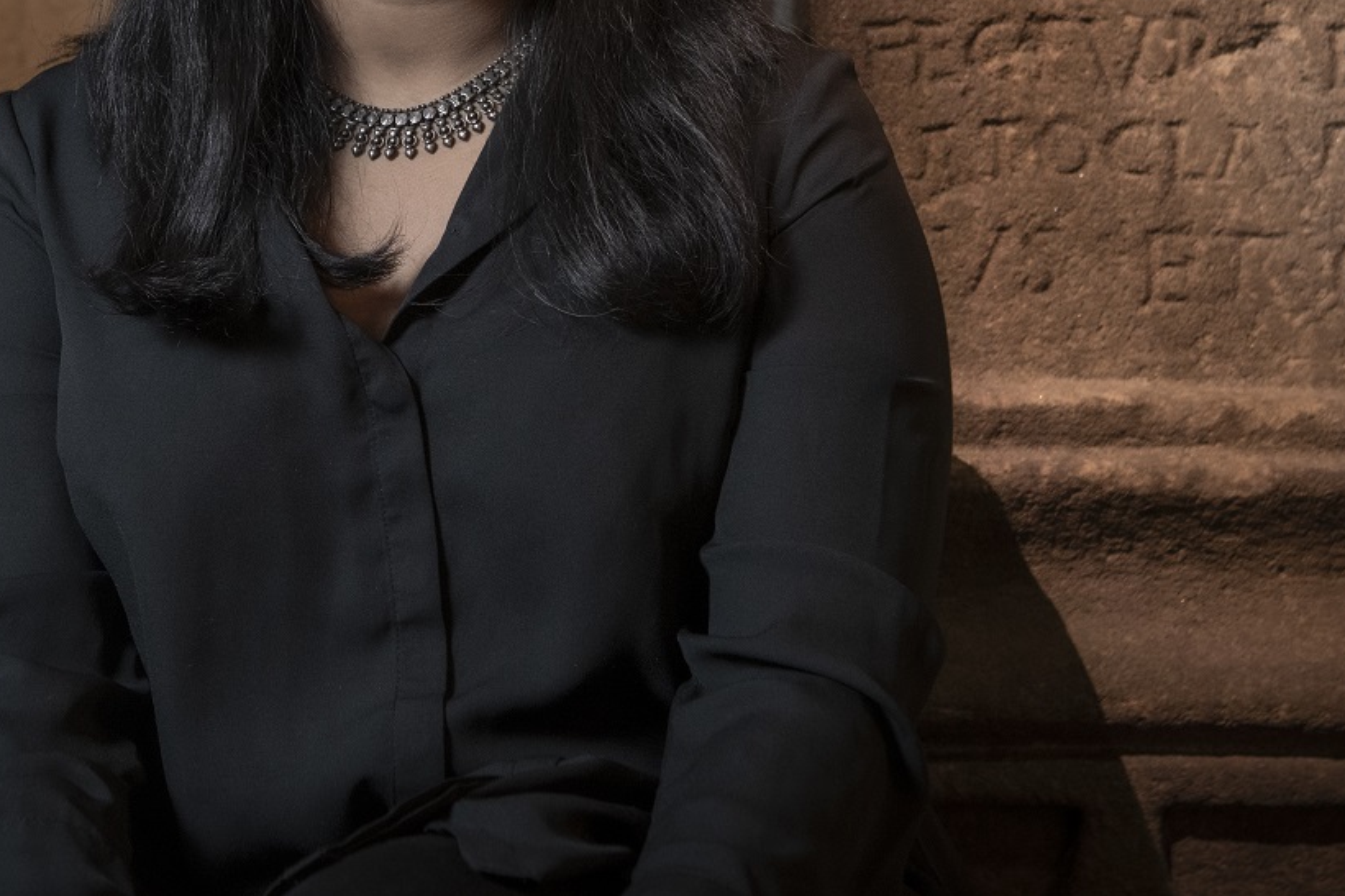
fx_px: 4556
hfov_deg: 16.7
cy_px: -89
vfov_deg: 11.1
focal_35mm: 122
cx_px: 280
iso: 640
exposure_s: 1/15
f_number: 4
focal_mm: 50
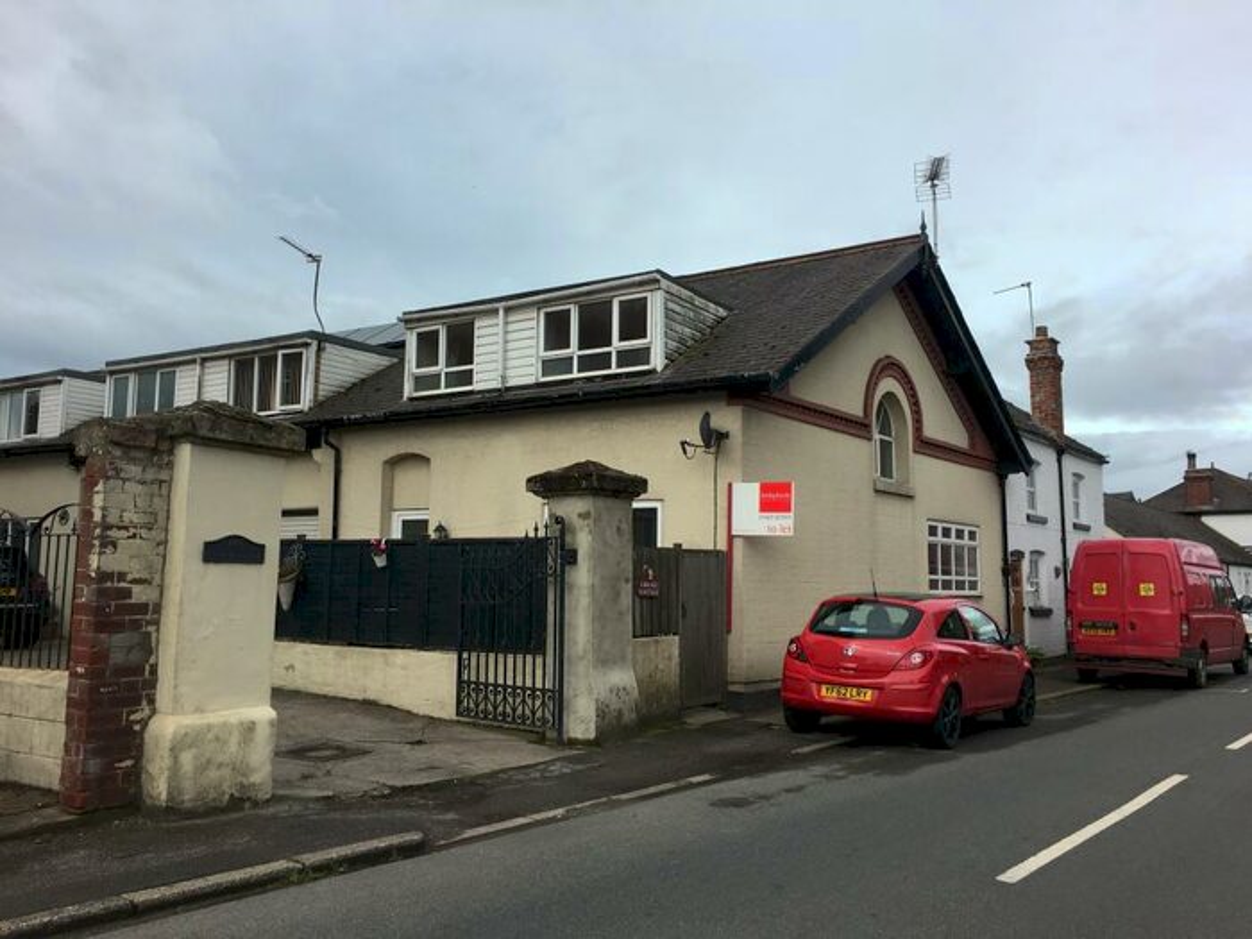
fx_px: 1049
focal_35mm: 29
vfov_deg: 48.2
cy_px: 470
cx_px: 626
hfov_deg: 61.7
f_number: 2.2
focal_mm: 4.15
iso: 25
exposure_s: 1/1083
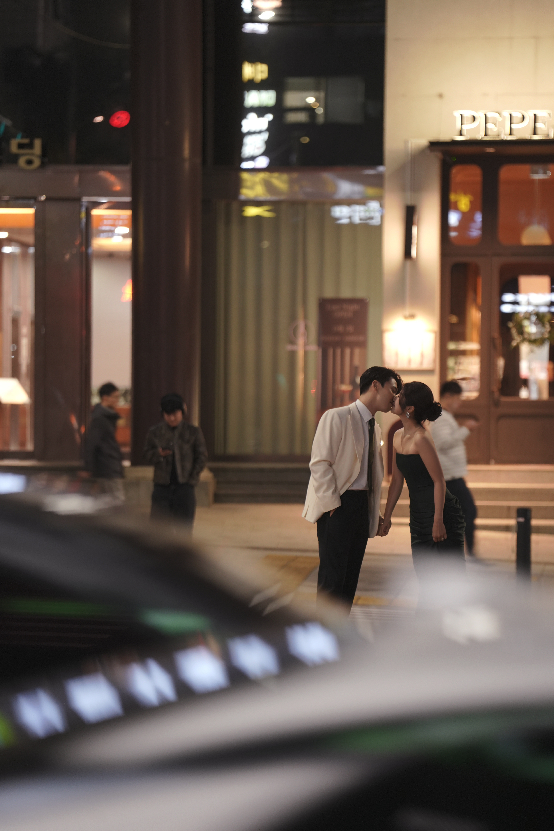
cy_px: 416
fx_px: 4201
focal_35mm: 182
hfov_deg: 7.5
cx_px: 277
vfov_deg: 11.3
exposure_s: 1/30
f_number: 2.8
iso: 1000
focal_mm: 182
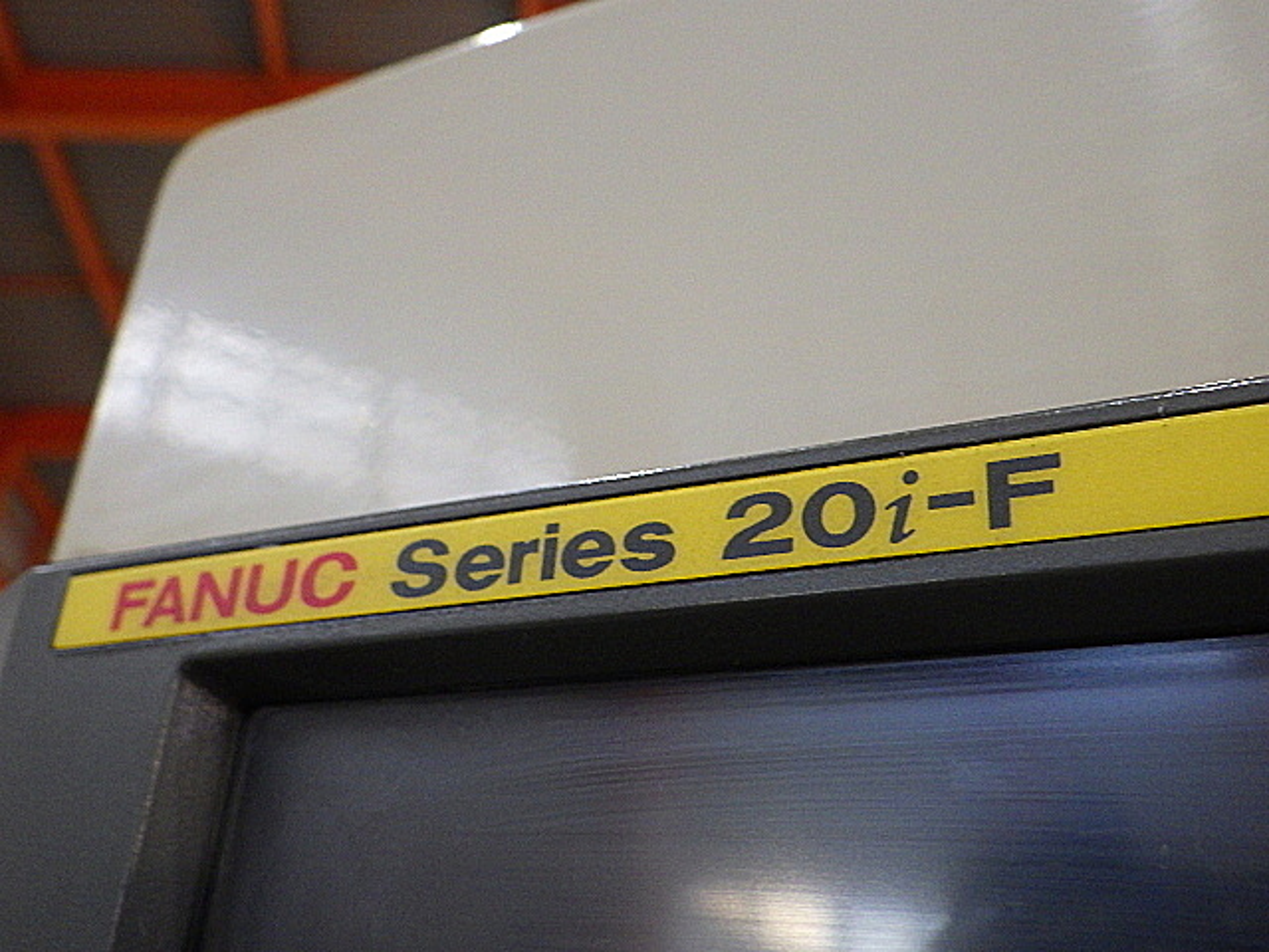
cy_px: 476
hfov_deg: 54.0
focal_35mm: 34
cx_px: 634
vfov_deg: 41.8
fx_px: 1246
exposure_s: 1/50
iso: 800
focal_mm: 6.1
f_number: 3.8
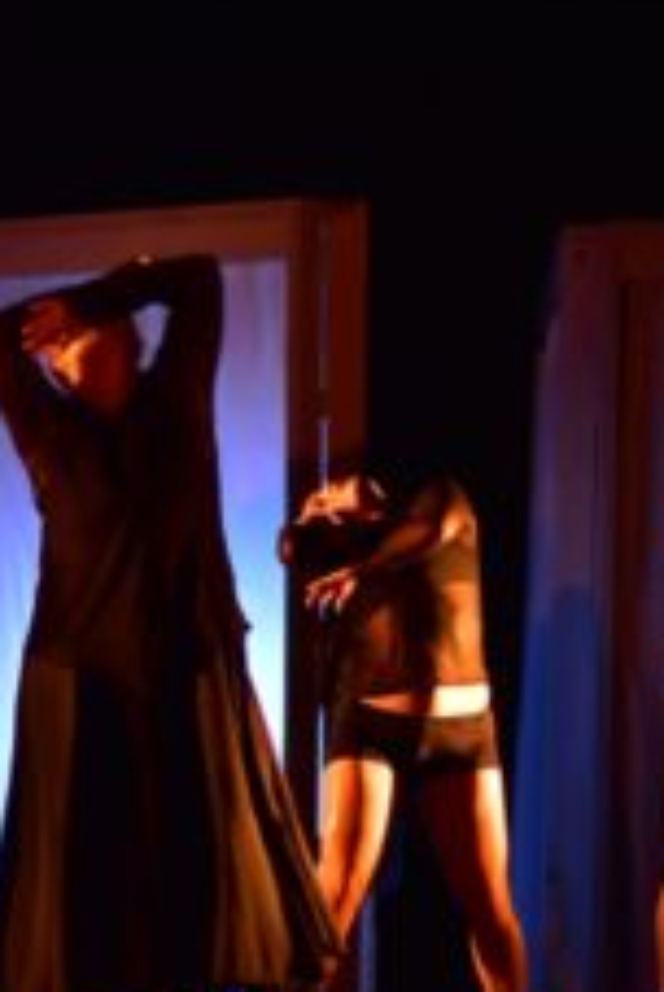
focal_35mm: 229
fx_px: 6313
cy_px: 529
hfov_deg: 6.0
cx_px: 144
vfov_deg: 9.0
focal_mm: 85
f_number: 1.8
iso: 1000
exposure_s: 1/125
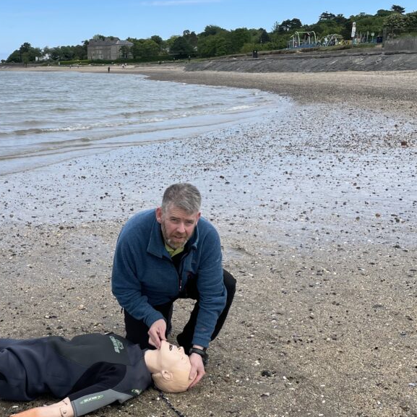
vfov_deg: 33.1
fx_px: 695
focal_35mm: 51
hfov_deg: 32.8
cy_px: 279
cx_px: 105
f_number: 1.6
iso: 32
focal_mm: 4.2
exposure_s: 1/3509
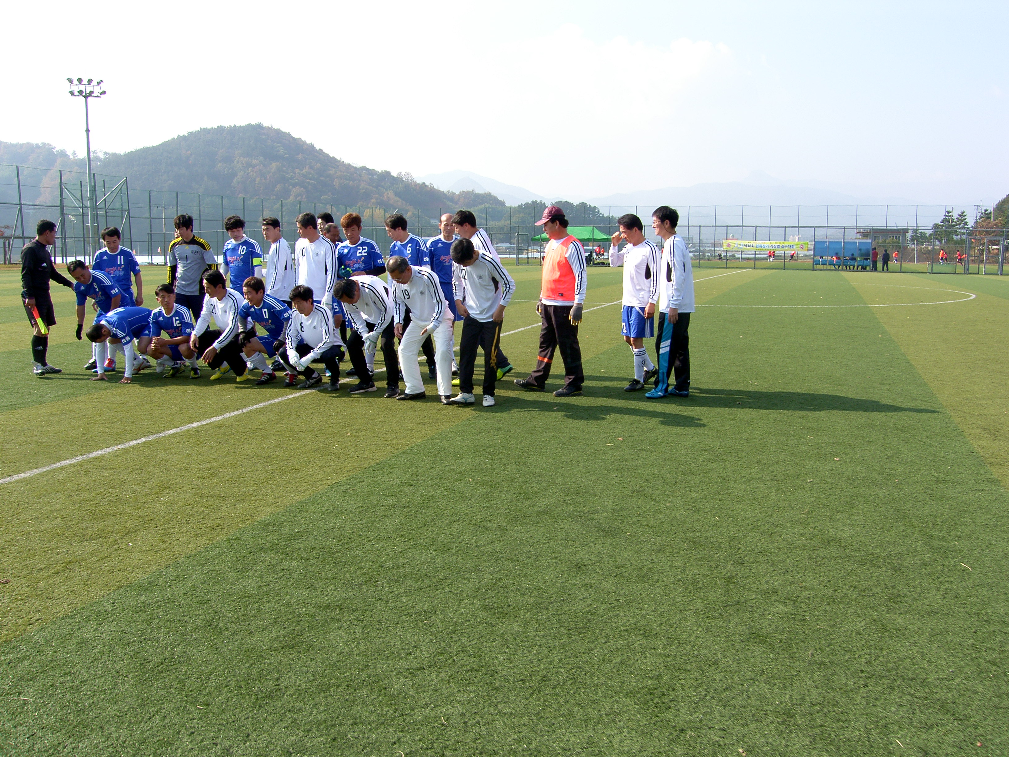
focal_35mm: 28
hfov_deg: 63.4
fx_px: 816
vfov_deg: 49.7
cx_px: 504
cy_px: 378
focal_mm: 7.4
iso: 50
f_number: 5.6
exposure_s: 1/200
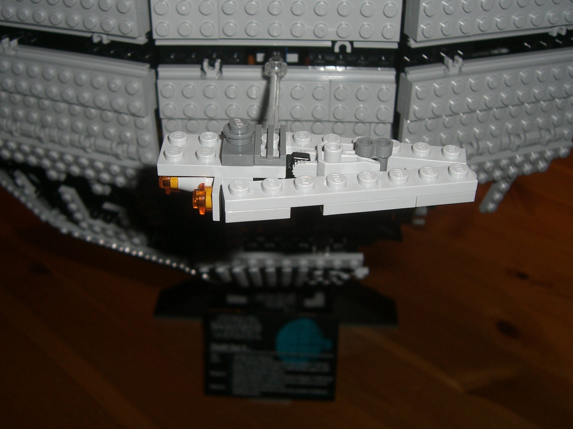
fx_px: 745
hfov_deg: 42.0
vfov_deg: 32.1
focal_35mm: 45
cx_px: 256
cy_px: 186
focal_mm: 6.2
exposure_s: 1/60
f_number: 2.7
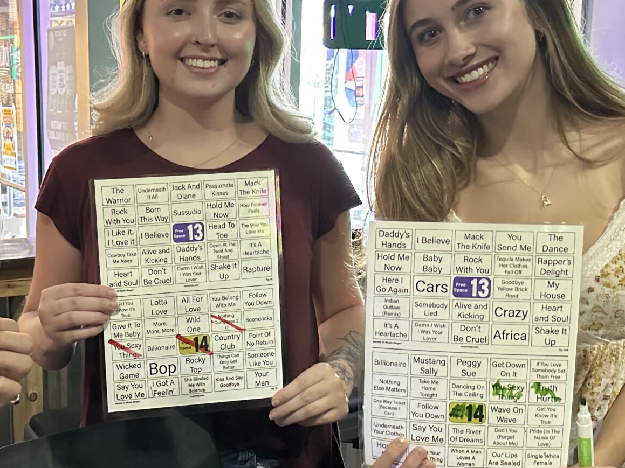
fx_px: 957
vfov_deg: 27.5
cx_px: 180
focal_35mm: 53
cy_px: 251
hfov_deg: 35.6
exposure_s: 1/30
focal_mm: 6.86
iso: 1000
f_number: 1.78
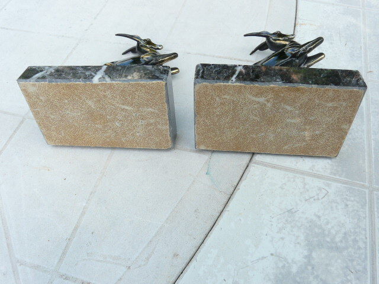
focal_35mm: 28
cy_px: 142
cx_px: 190
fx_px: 307
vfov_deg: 49.7
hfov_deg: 63.4
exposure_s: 1/125
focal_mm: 4.6
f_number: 4
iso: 100
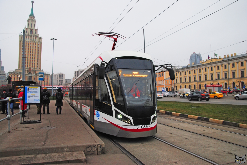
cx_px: 124
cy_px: 82
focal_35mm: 27
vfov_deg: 48.0
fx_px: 185
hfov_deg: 67.3
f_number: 5.6
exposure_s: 1/125
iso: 200
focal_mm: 18
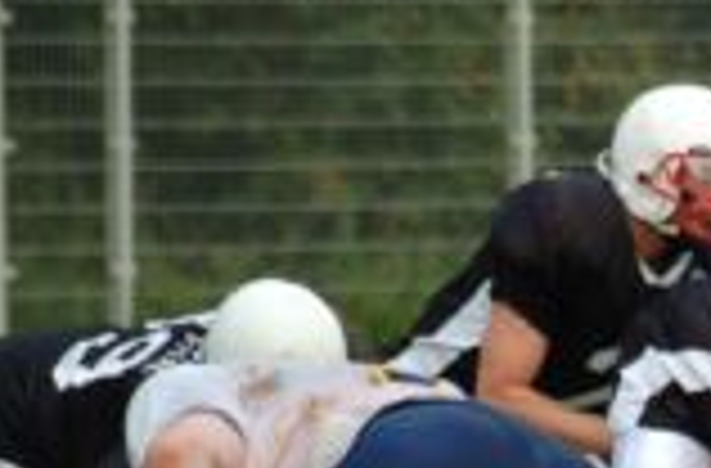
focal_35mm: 647
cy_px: 500
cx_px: 862
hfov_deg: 3.2
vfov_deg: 2.1
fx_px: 12728
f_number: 4.5
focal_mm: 150
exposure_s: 1/640
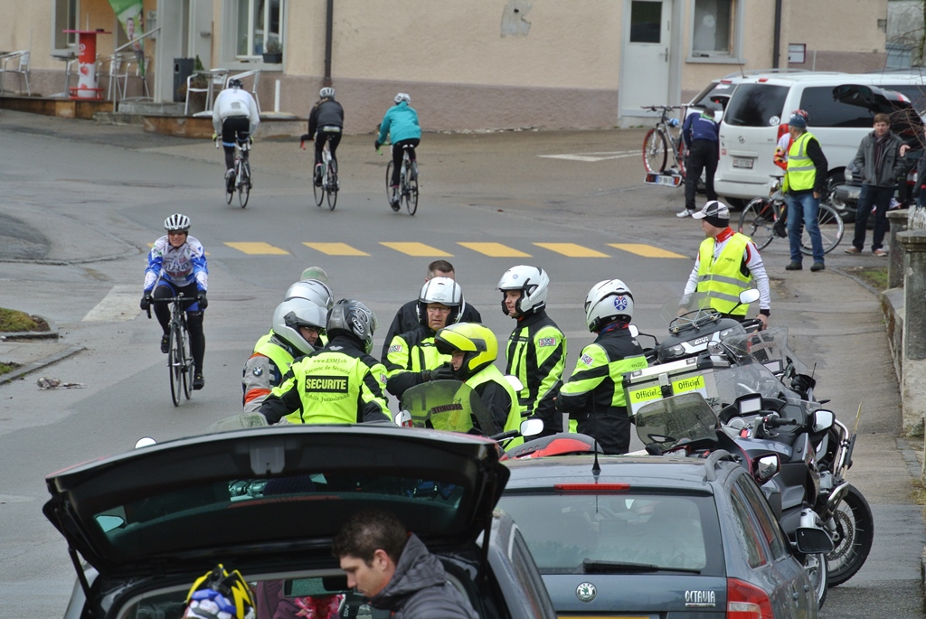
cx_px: 463
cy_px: 310
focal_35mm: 297
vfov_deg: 4.6
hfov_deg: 6.9
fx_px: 7647
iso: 200
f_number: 5.6
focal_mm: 110
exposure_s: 1/320
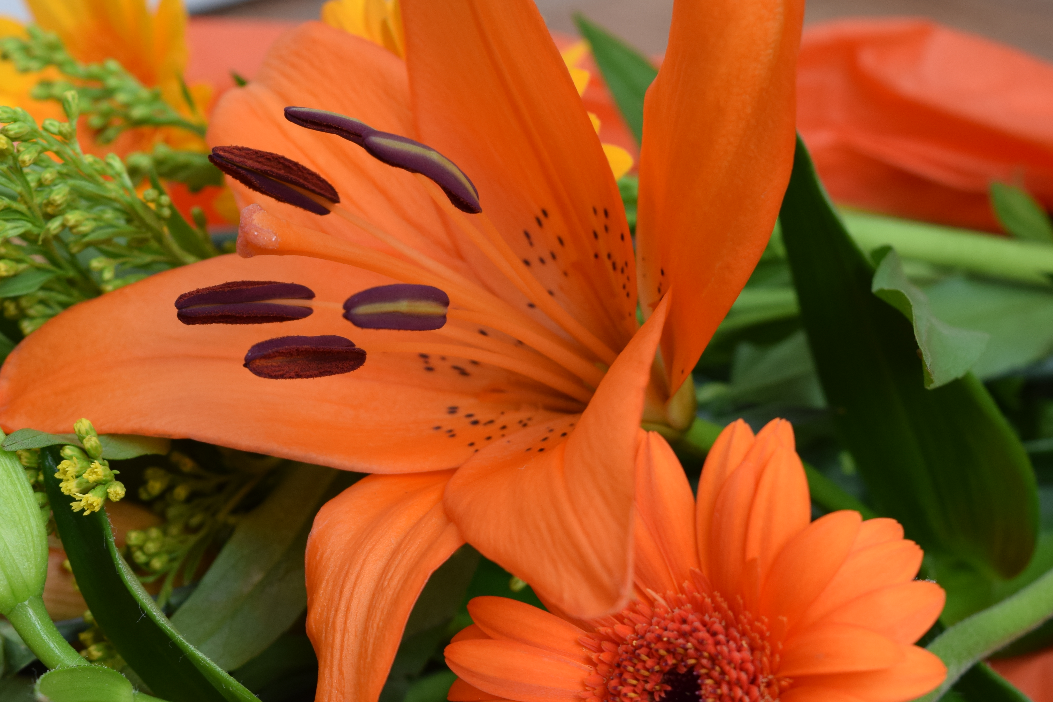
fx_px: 3100
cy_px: 477
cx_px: 396
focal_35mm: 106
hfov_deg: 19.2
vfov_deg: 12.9
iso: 400
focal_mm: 48
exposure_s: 1/200
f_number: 7.1
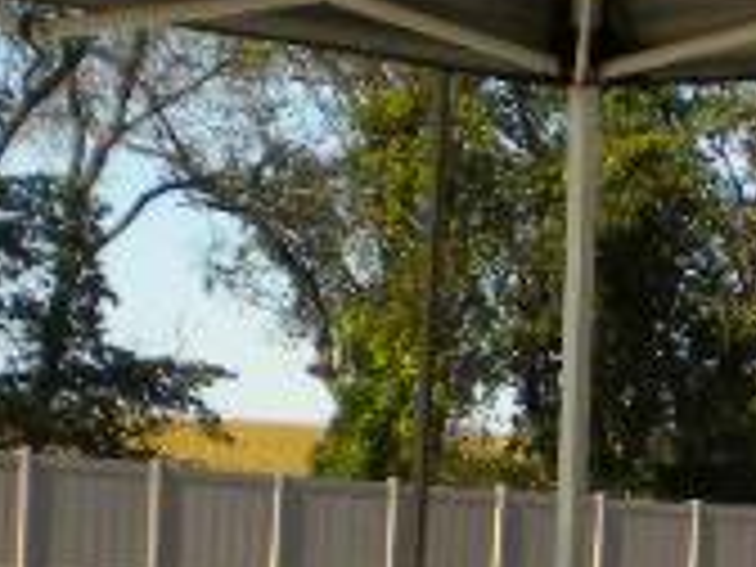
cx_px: 819
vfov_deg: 8.7
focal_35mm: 167
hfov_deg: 11.7
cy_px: 850
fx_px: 3647
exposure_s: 1/483
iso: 80
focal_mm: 6.3
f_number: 4.6
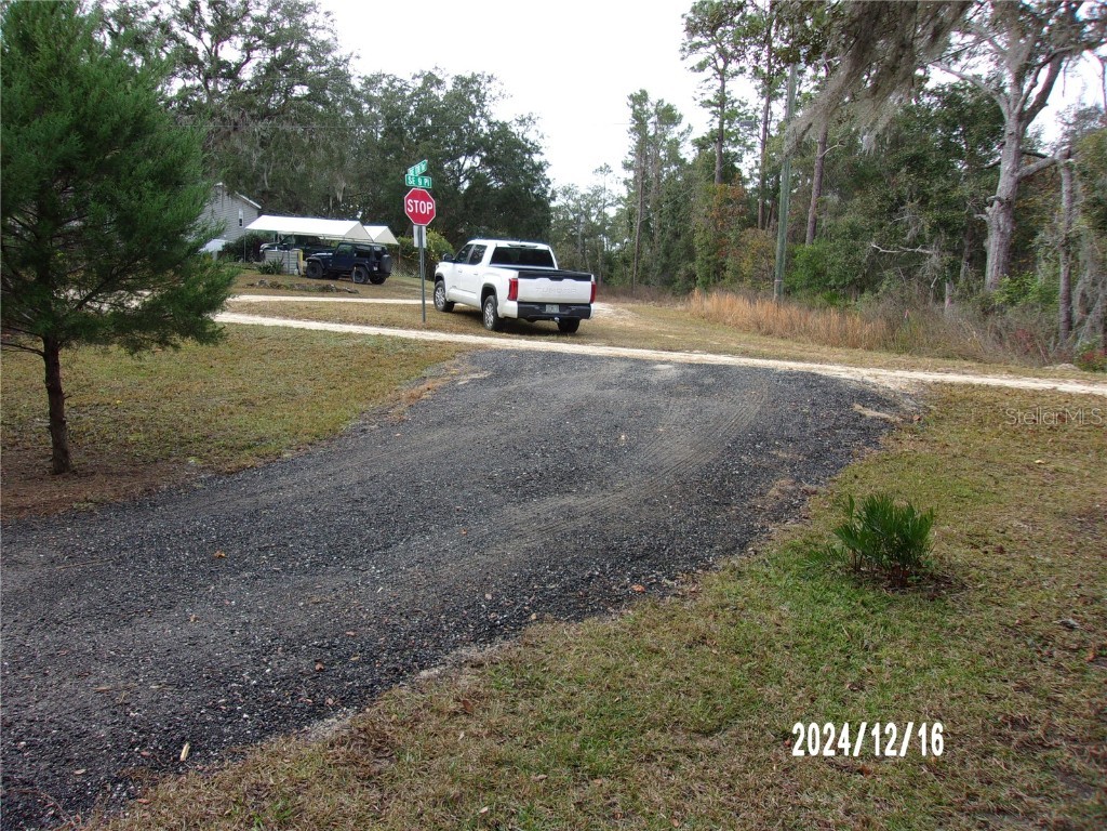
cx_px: 554
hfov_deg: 65.3
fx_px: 863
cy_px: 416
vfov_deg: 51.4
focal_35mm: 27
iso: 80
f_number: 3
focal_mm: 4.9
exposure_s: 1/150
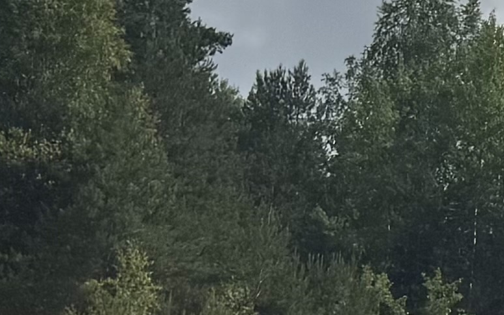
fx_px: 2582
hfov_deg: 9.2
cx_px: 1445
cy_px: 766
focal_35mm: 188
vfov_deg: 6.6
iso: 80
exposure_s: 1/12346
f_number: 1.78
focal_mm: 6.76
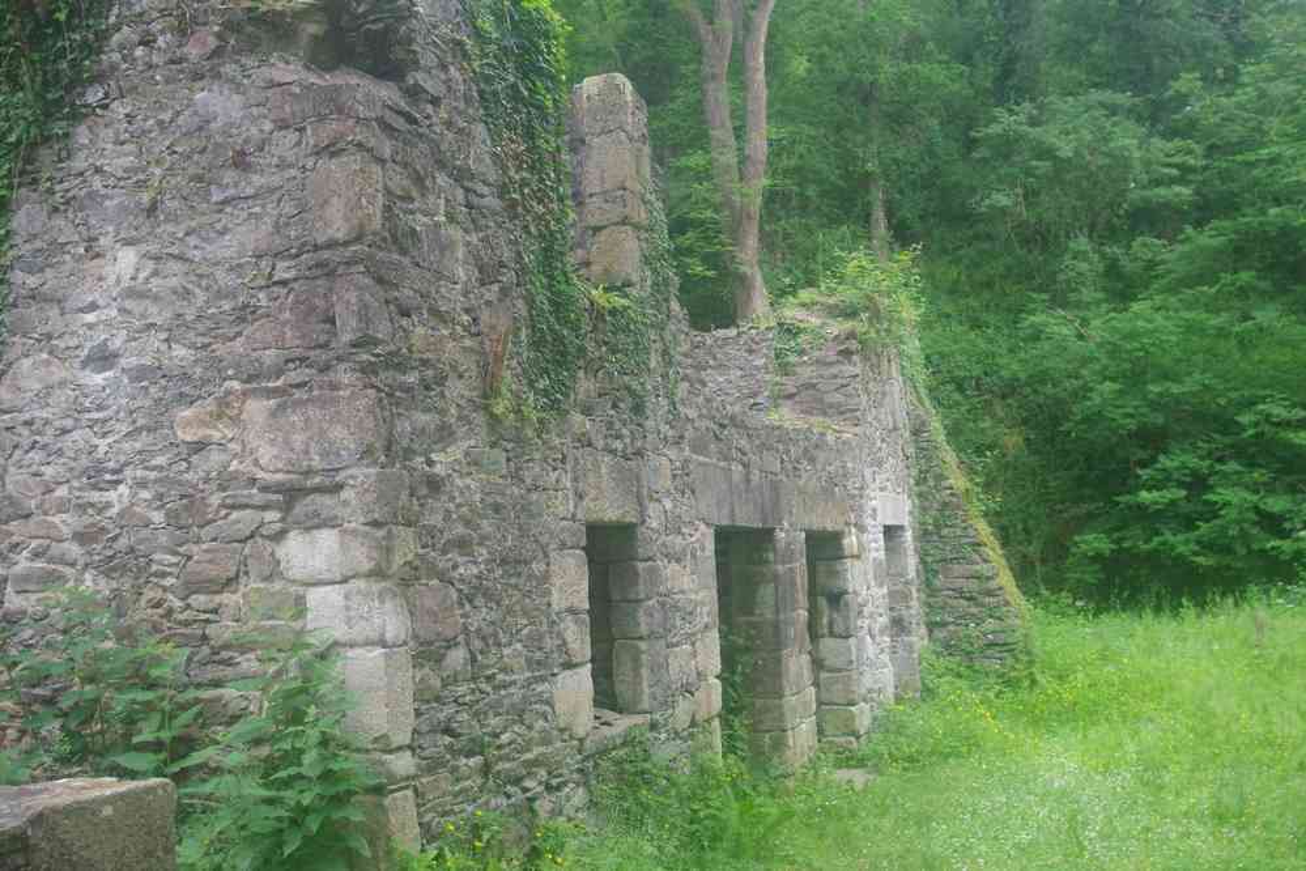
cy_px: 436
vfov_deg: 36.9
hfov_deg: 53.1
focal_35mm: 36
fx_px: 1306
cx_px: 653
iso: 3200
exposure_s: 1/50
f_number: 5.6
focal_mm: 24
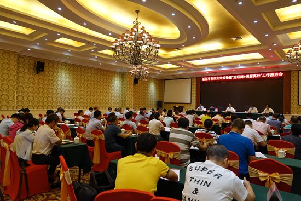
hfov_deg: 73.7
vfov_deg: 53.2
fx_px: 201
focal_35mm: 24
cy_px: 100
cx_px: 150
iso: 250
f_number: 2.5
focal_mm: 8.8
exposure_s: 1/30
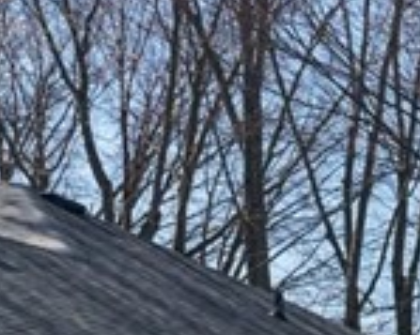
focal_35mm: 96
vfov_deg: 14.4
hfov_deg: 9.3
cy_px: 576
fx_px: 1193
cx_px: 1511
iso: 200
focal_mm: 14
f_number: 8
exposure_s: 1/250
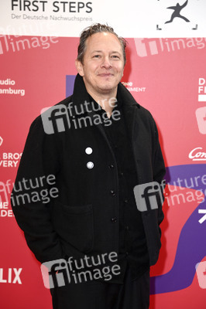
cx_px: 103
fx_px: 860
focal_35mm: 100
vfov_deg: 20.4
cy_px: 154
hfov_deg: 13.7
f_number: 5.6
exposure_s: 1/250
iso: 500
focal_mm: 100
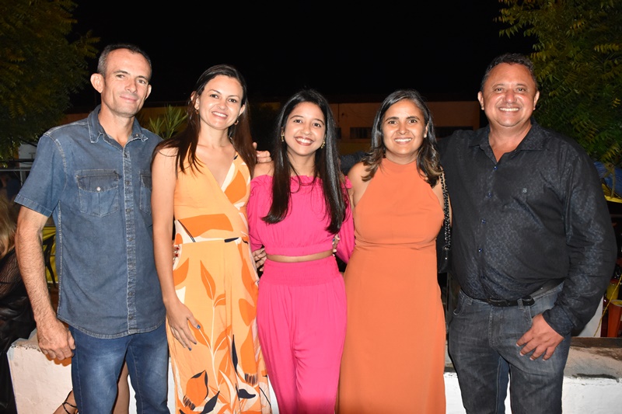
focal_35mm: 27
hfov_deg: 67.4
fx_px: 466
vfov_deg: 47.9
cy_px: 207
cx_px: 311
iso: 2500
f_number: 5.6
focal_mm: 18
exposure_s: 1/100
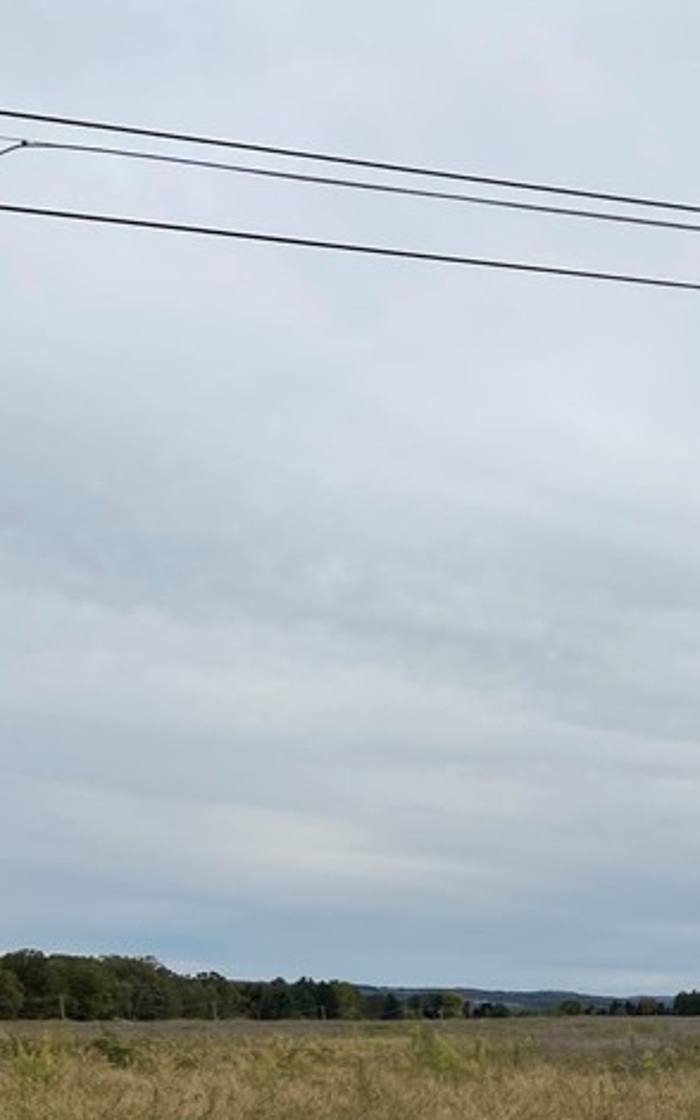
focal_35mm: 60
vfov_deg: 33.3
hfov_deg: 19.0
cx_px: 1055
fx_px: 1830
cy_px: 844
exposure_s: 1/7463
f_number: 1.5
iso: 50
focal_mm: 5.7
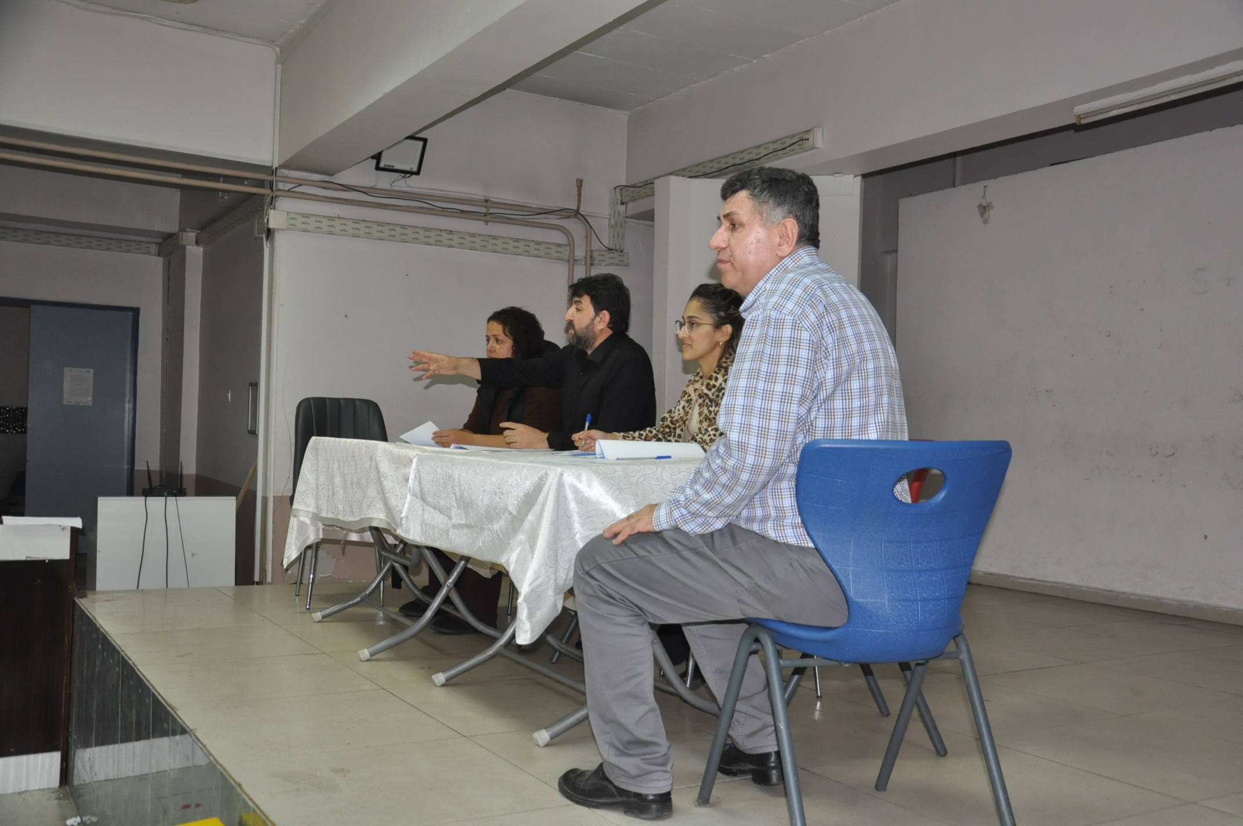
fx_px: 1241
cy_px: 413
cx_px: 622
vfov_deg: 36.8
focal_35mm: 36
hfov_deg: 53.2
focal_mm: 24
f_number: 3.8
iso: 800
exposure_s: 1/60
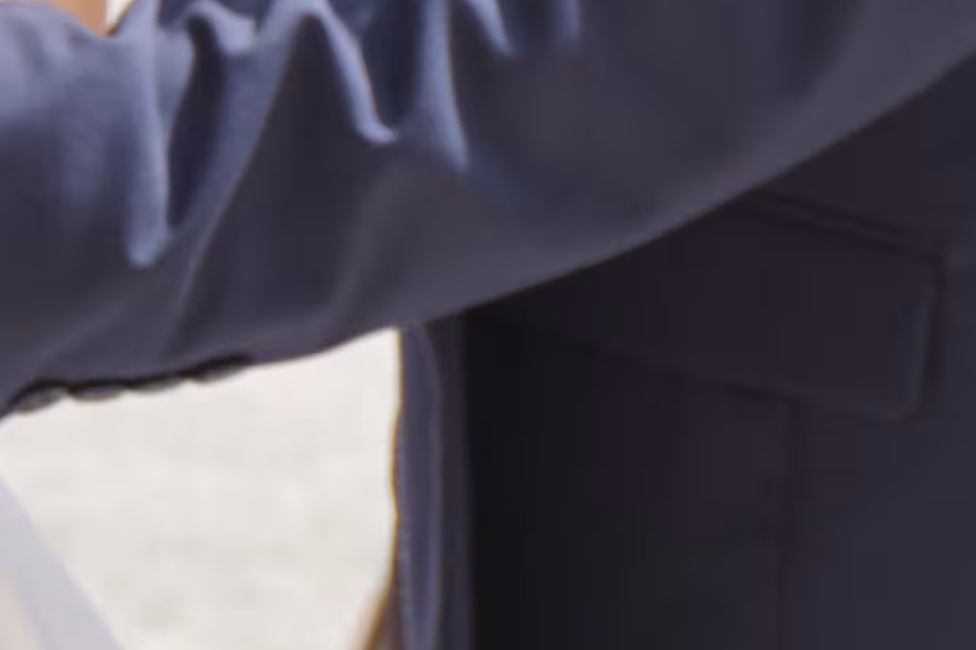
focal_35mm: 352
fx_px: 9544
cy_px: -1092
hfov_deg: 5.8
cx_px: 115
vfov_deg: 3.8
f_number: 6.3
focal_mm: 37
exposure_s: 1/200
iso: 100
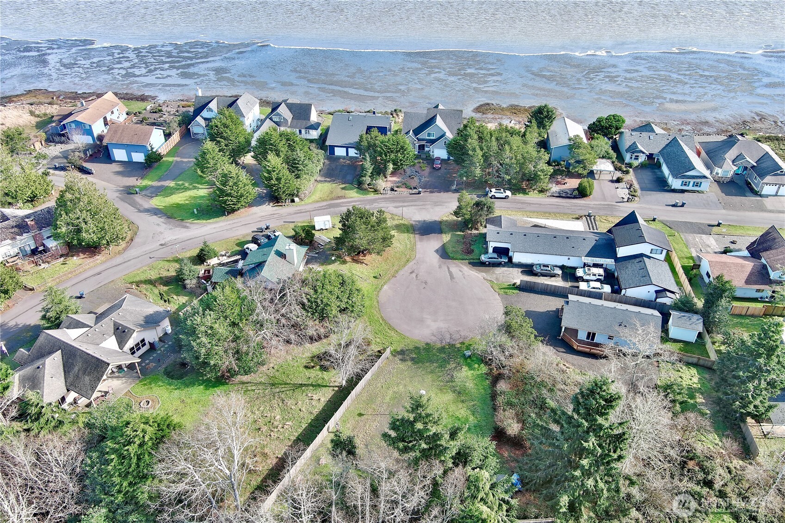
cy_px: 262
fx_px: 632
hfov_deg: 63.7
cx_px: 392
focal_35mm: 29
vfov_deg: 45.0
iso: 100
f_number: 2.8
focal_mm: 10.57
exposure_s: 1/242
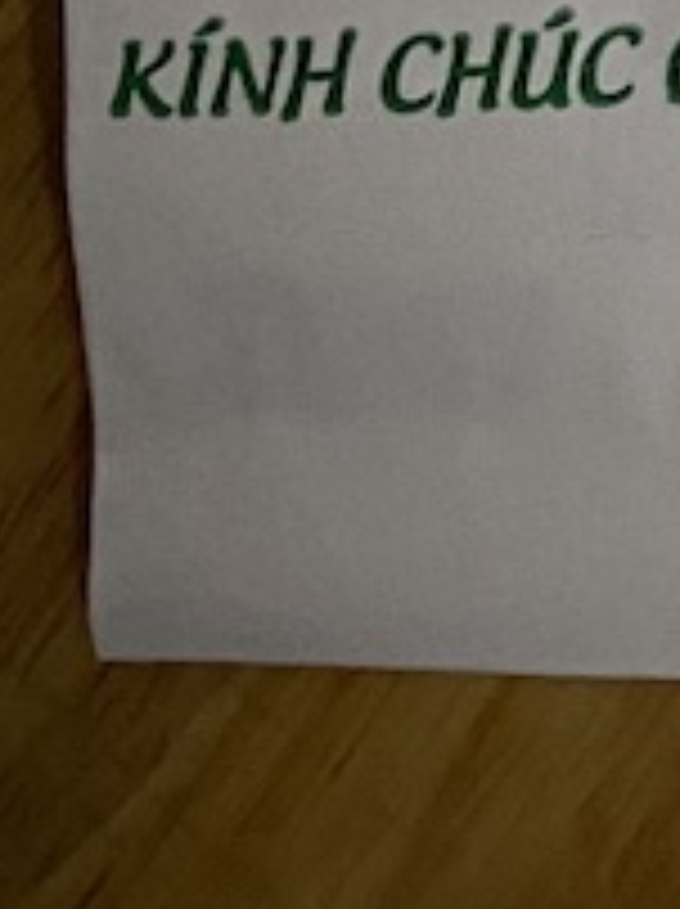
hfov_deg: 7.8
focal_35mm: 165
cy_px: -1701
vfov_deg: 9.6
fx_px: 4331
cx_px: 2058
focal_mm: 4.25
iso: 200
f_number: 1.8
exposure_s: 1/50
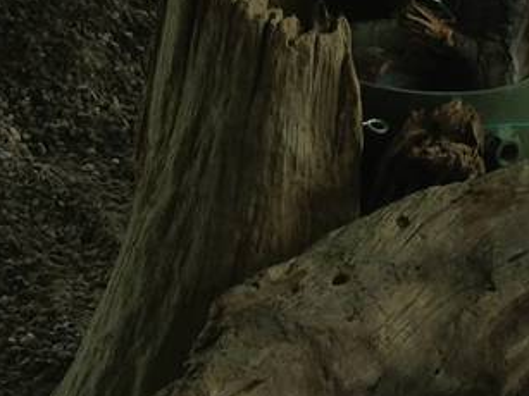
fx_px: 2627
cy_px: -77
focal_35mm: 172
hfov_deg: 11.5
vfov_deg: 8.5
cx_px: 146
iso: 64
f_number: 2.4
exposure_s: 1/60
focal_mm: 4.13
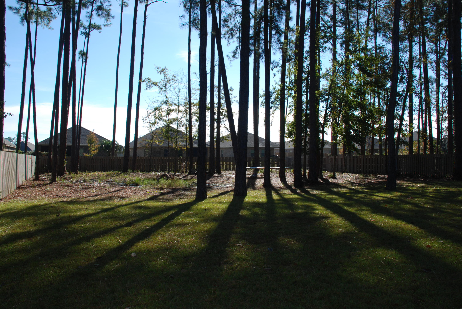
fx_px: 385
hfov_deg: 61.9
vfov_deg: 43.7
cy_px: 154
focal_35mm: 30
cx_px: 231
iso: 100
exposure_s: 1/200
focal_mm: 20
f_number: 7.1
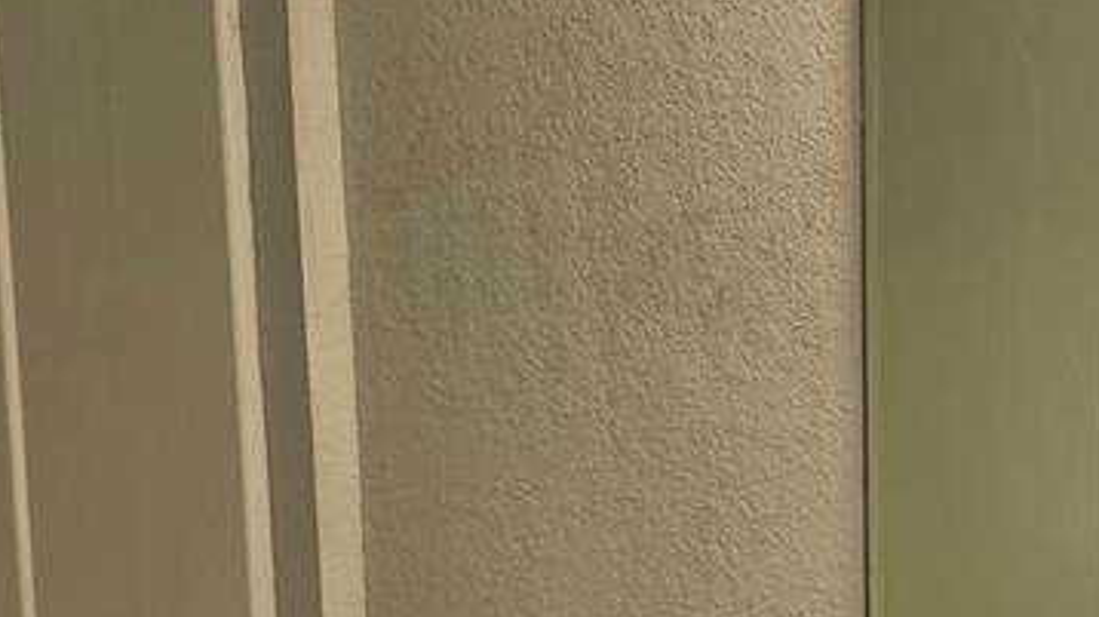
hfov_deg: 25.1
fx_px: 2447
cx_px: 771
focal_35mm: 84
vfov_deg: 14.2
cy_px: 577
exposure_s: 1/60
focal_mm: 6.3
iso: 64
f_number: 1.7
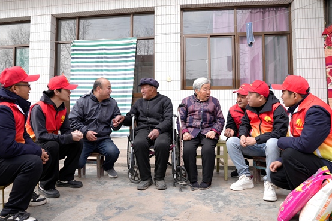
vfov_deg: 49.5
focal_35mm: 26
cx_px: 153
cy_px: 110
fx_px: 240
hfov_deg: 69.3
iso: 200
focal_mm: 24
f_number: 4
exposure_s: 1/200
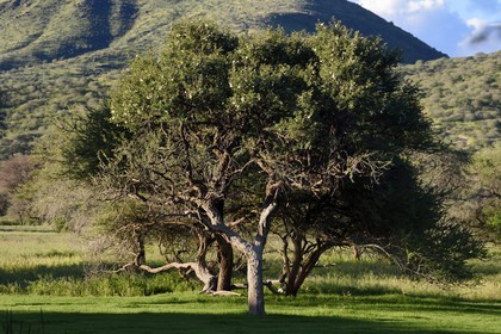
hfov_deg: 12.5
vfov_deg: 8.3
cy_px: 167
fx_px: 2296
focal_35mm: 165
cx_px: 250
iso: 200
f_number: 8
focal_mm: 165
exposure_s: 1/160
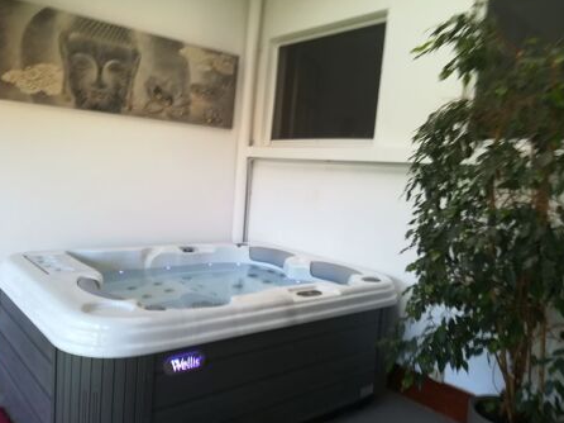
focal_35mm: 28
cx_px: 273
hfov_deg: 63.5
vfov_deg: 49.7
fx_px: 456
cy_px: 215
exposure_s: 1/33.3
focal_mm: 3.83
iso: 80
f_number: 2.2
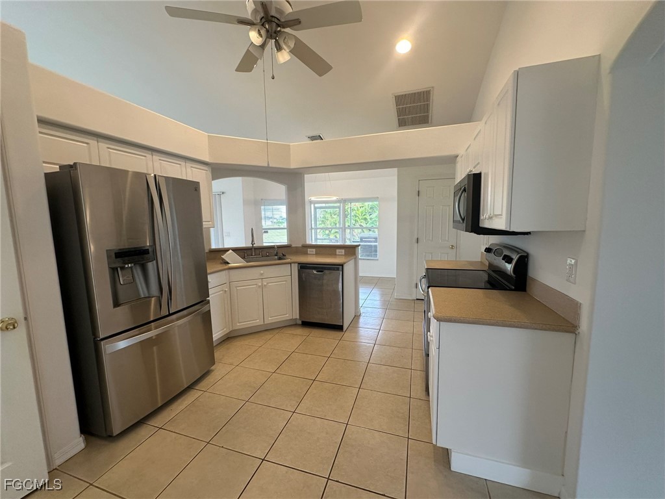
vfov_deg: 85.7
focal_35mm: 14
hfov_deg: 102.1
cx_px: 332
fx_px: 269
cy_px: 250
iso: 160
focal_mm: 2.22
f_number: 2.2
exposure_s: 1/120
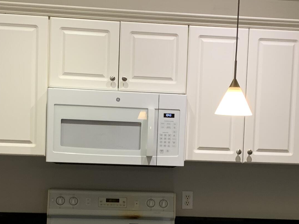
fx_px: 622
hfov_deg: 27.0
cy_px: 167
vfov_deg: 20.3
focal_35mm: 72
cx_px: 177
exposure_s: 1/60
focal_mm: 4.25
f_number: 1.8
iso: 125
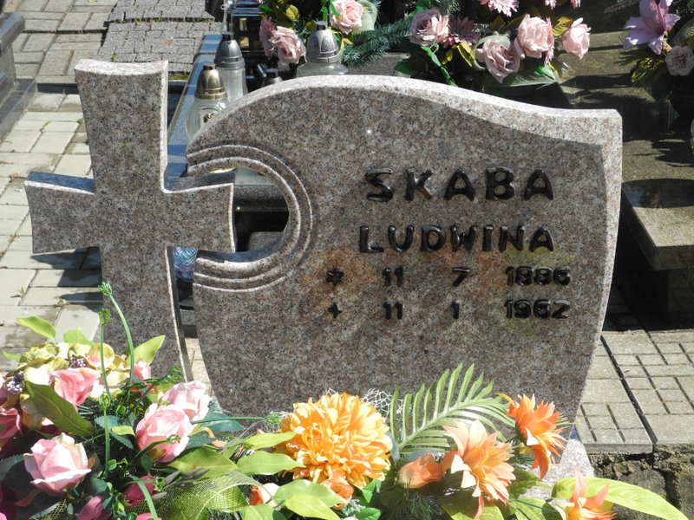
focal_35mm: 61
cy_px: 260
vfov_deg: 24.0
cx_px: 347
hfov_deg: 31.7
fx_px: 1223
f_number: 3.5
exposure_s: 1/640
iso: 100
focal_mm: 13
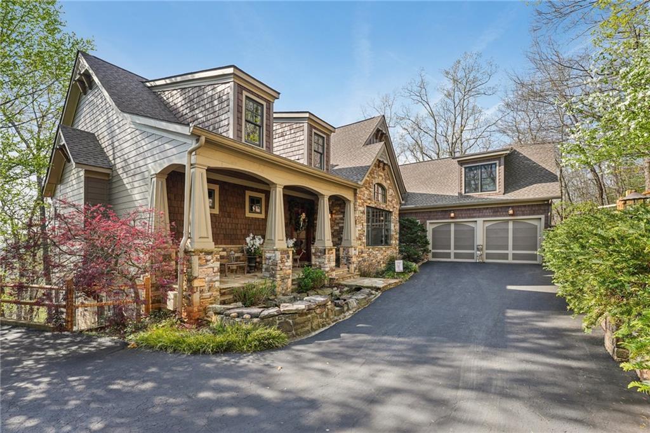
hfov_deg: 101.6
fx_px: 265
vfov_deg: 78.4
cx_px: 325
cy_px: 216
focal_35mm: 15
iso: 100
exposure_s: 1/60
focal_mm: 14.7
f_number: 8
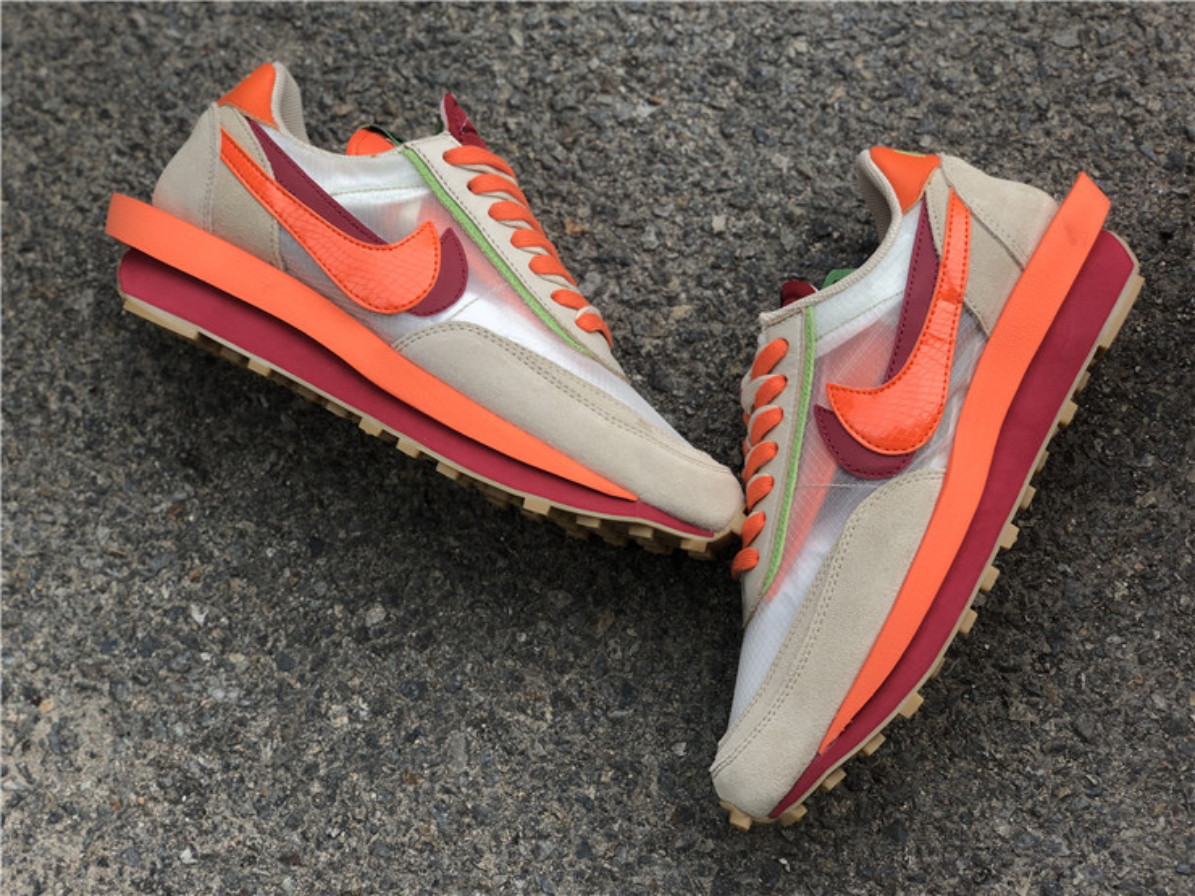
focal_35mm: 52
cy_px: 448
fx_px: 1795
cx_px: 598
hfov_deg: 36.8
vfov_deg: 28.0
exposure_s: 1/245
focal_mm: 6
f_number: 2.4
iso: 16
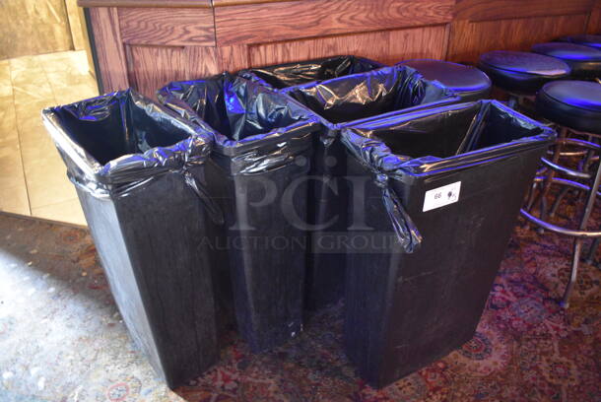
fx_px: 451
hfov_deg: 67.3
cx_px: 300
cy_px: 201
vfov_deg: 48.0
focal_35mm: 27
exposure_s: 1/3
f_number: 3.5
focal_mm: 18
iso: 3200
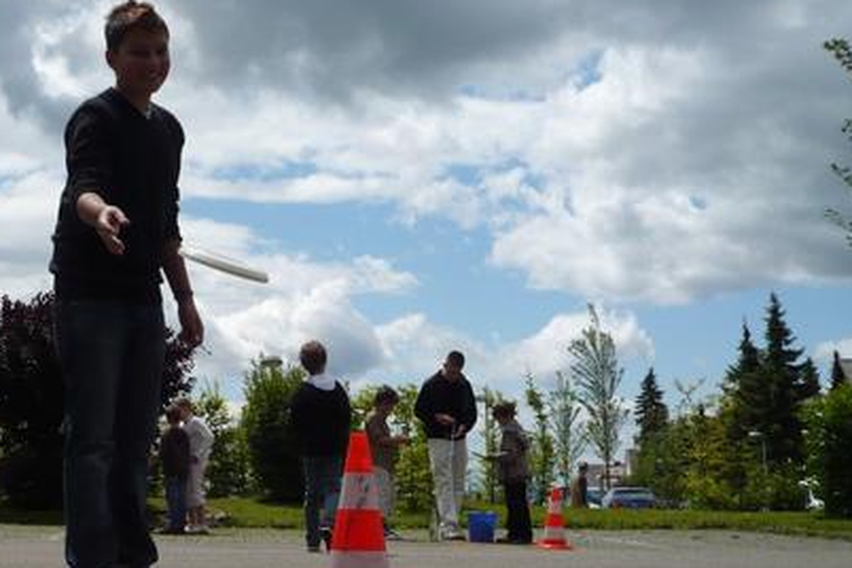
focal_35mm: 58
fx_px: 1373
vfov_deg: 23.4
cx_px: 180
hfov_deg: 33.6
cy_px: 322
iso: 100
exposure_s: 1/500
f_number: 8
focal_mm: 5.8
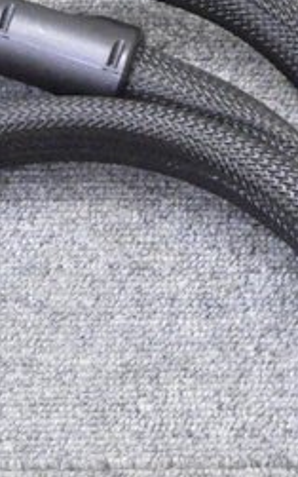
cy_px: 410
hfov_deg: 7.5
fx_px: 2273
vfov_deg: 11.9
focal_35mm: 175
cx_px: 91
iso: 3200
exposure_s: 1/60
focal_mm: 32
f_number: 10
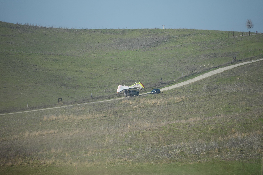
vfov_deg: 4.6
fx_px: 2191
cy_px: 88
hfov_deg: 6.9
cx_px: 132
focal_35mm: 300
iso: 500
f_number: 7.1
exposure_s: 1/1600
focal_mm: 300
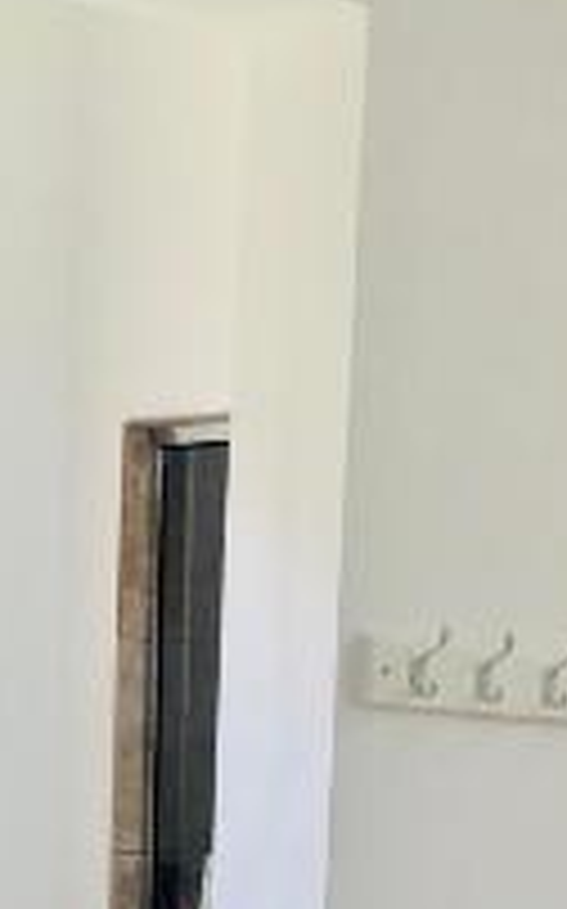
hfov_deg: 11.4
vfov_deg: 16.6
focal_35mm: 113
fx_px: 2798
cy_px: 1400
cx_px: 626
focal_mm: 4
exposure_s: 1/30
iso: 25
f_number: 1.8
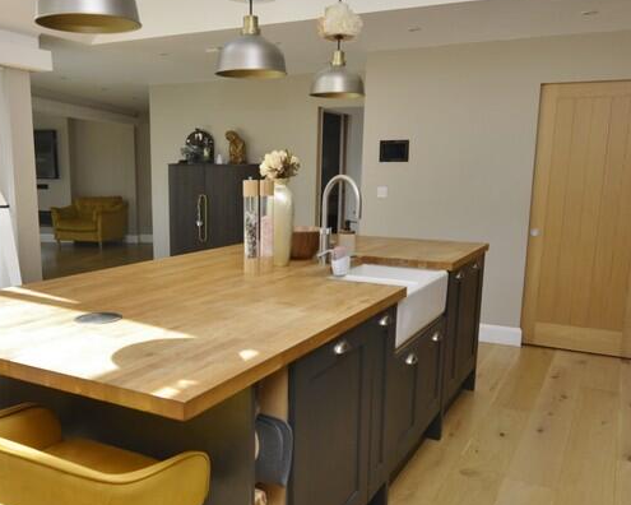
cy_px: 291
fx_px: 597
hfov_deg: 55.4
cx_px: 265
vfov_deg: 45.7
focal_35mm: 32
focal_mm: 11
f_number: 5.6
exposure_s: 1/125
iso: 160
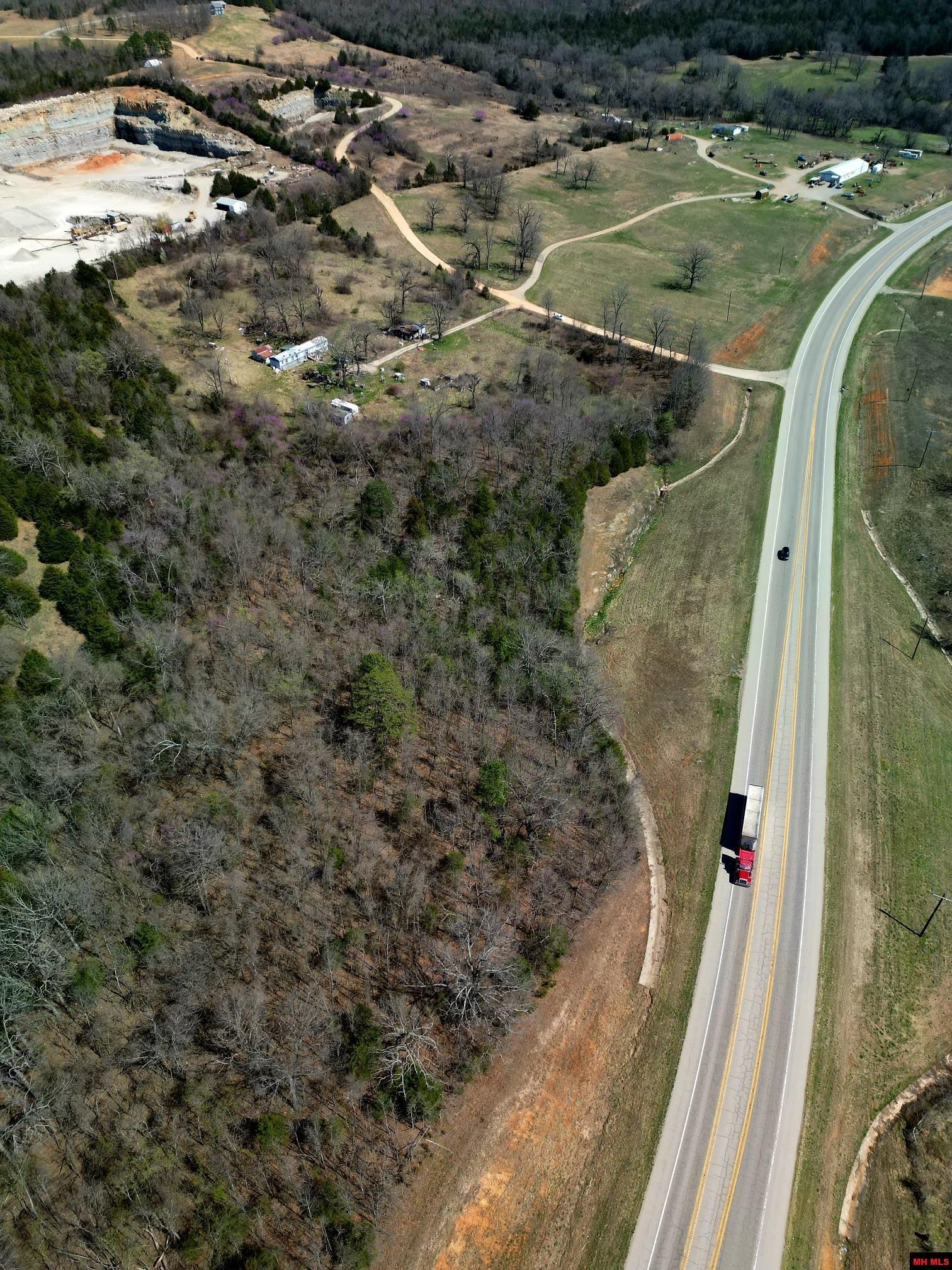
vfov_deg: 71.6
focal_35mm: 24
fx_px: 880
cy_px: 635
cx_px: 476
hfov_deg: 56.8
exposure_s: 1/1000
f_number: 1.7
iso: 100
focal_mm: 6.72
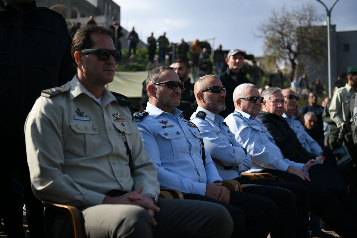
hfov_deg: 39.6
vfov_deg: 27.0
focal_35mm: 50
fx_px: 496
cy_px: 119
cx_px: 178
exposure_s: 1/2000
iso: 125
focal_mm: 50
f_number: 2.8
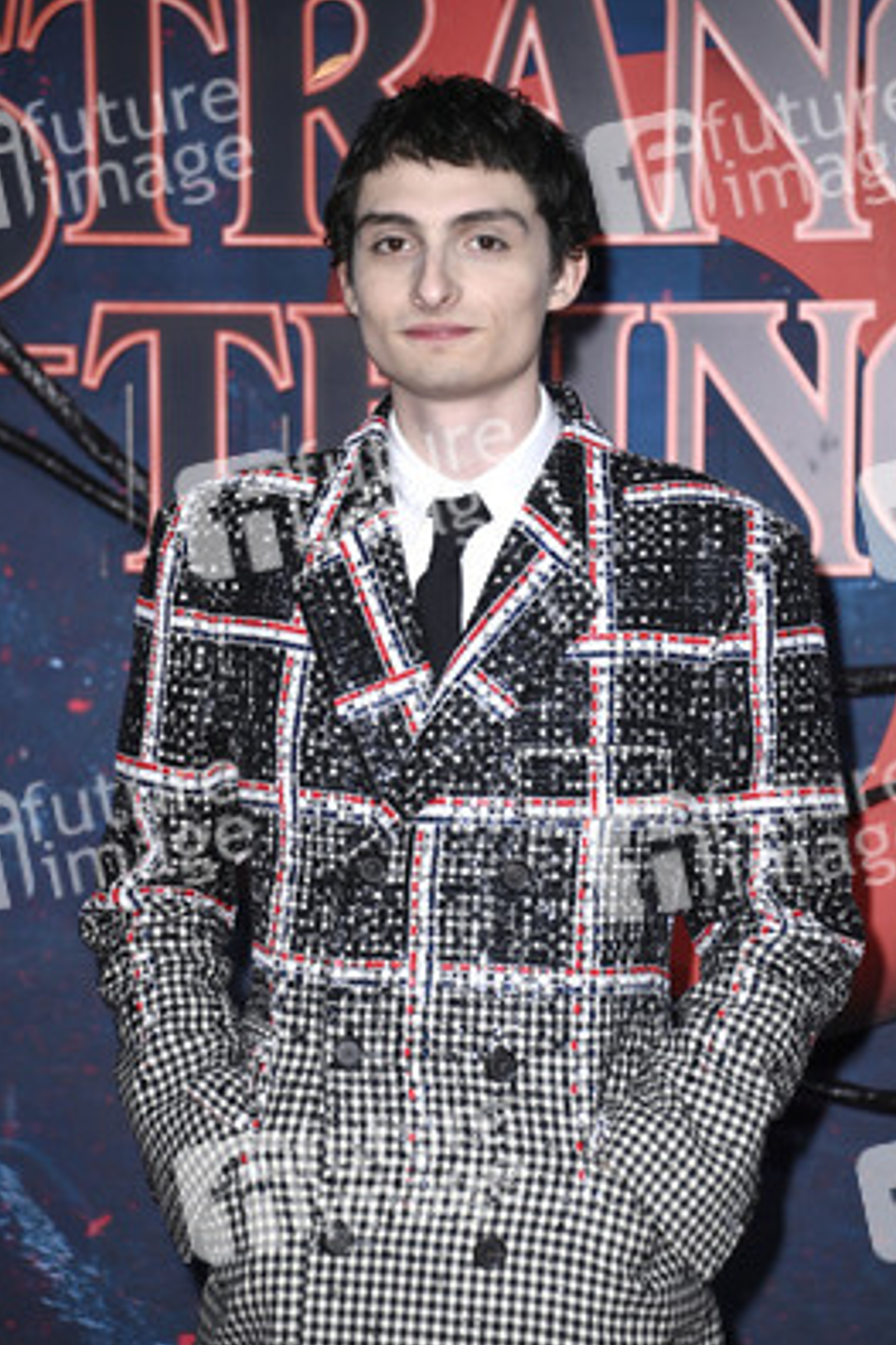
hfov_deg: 8.5
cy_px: 671
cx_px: 450
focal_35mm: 162
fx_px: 6053
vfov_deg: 12.7
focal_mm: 160
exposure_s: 1/200
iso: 500
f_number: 5.6
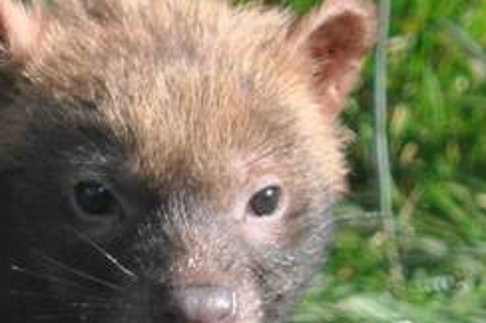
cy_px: 246
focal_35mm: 2945
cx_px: -357
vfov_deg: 0.5
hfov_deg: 0.7
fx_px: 39704
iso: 800
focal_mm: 300
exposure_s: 1/1000
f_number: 5.6
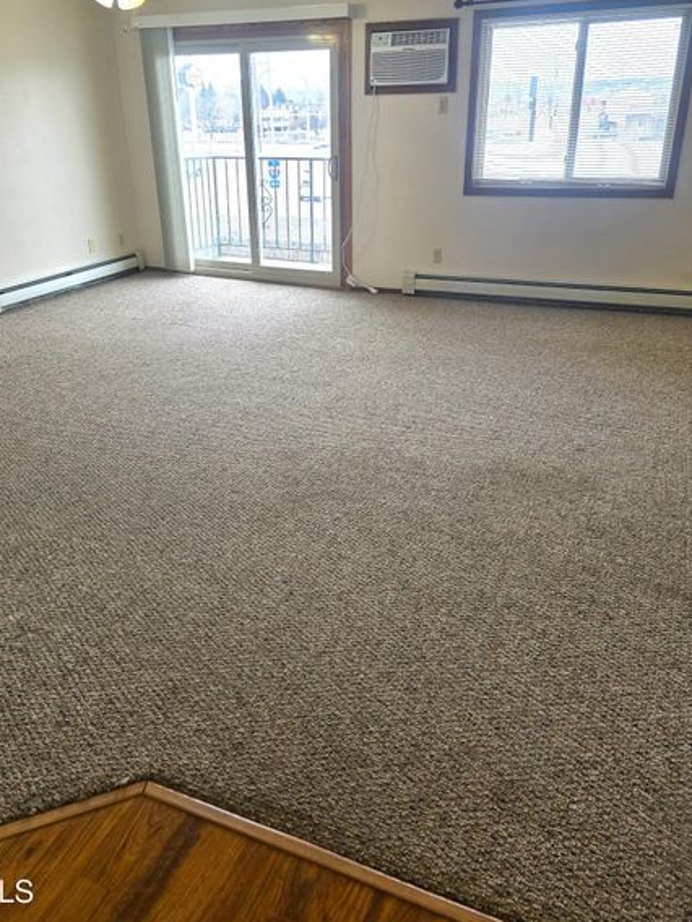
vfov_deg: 65.1
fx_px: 720
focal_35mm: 27
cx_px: 330
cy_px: 400
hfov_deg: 51.3
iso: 50
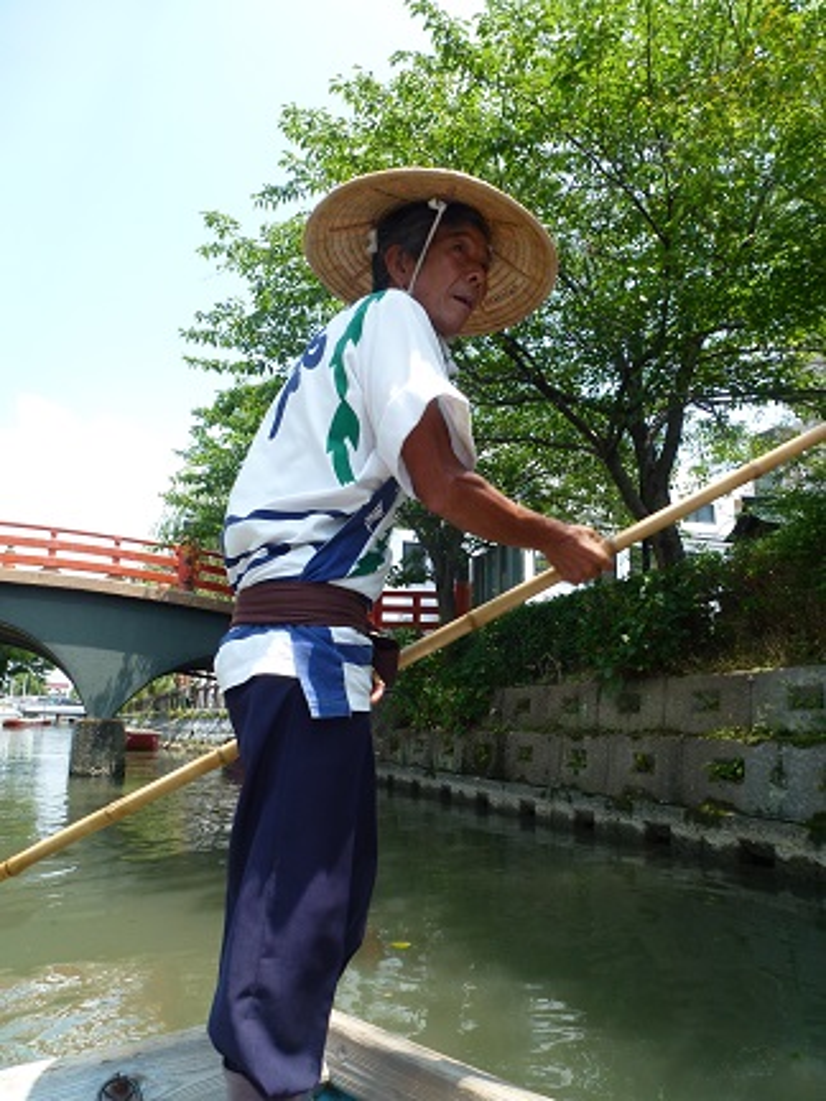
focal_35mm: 24
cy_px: 550
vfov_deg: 71.6
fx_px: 764
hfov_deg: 56.8
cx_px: 413
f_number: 4
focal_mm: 4.3
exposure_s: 1/250
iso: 100
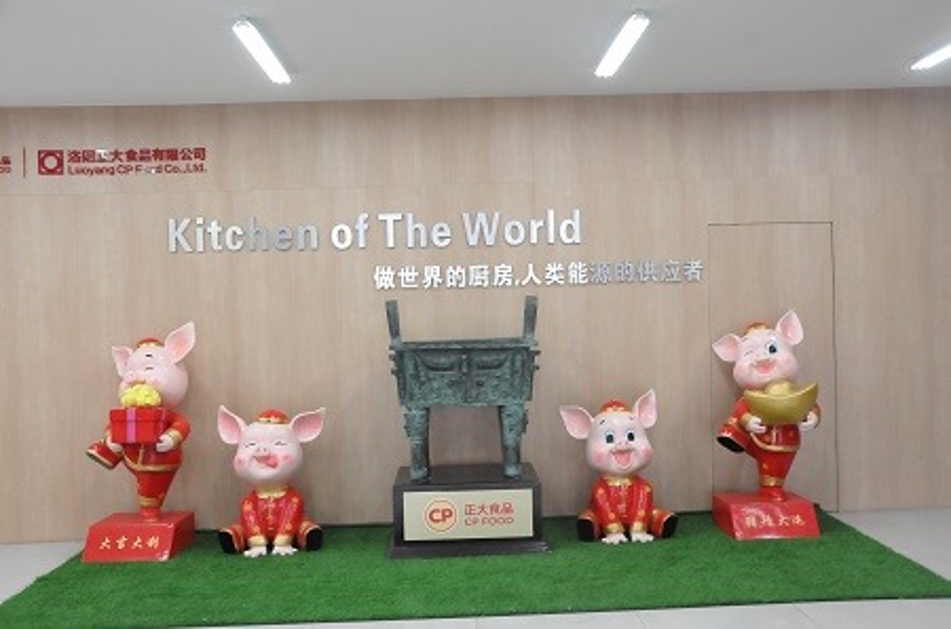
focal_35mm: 36
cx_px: 476
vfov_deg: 36.7
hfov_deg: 53.2
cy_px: 314
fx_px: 949
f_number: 6.3
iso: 2500
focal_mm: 24
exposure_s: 1/125
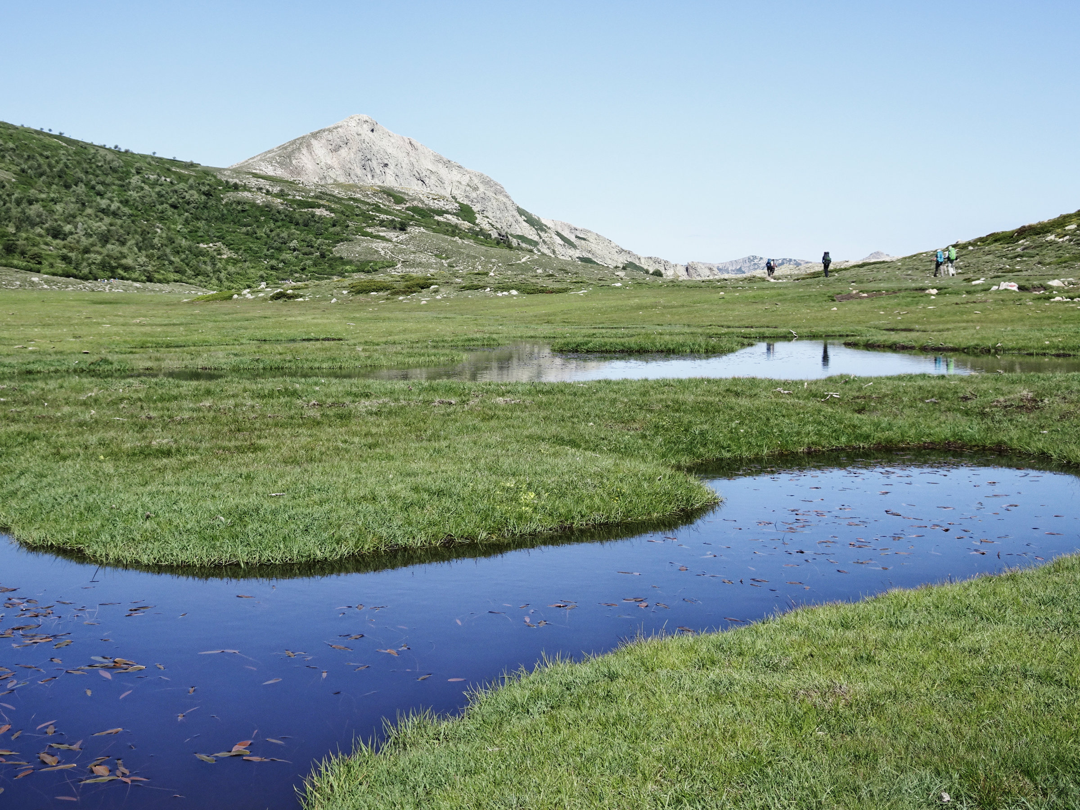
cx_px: 540
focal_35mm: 43
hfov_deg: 43.9
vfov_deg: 33.6
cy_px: 405
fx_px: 1342
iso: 80
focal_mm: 7.3
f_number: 4
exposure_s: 1/640
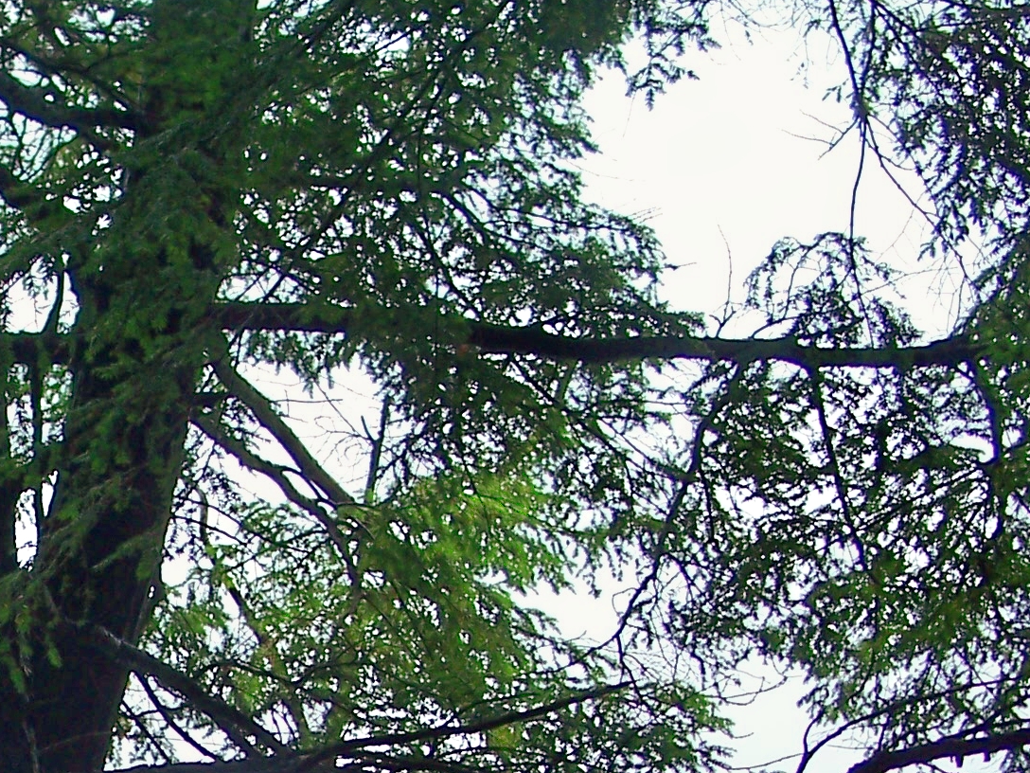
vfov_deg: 12.9
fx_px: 3303
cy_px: 982
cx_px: -223
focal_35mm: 111
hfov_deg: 16.9
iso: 64
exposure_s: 1/200
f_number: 2.8
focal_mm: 7.8
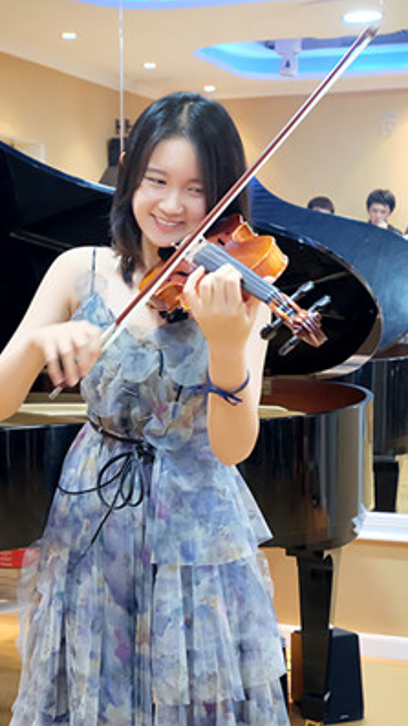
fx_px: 1097
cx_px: 124
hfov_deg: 21.0
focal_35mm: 57
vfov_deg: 36.6
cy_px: 363
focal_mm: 24
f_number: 4
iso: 3200
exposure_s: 1/40
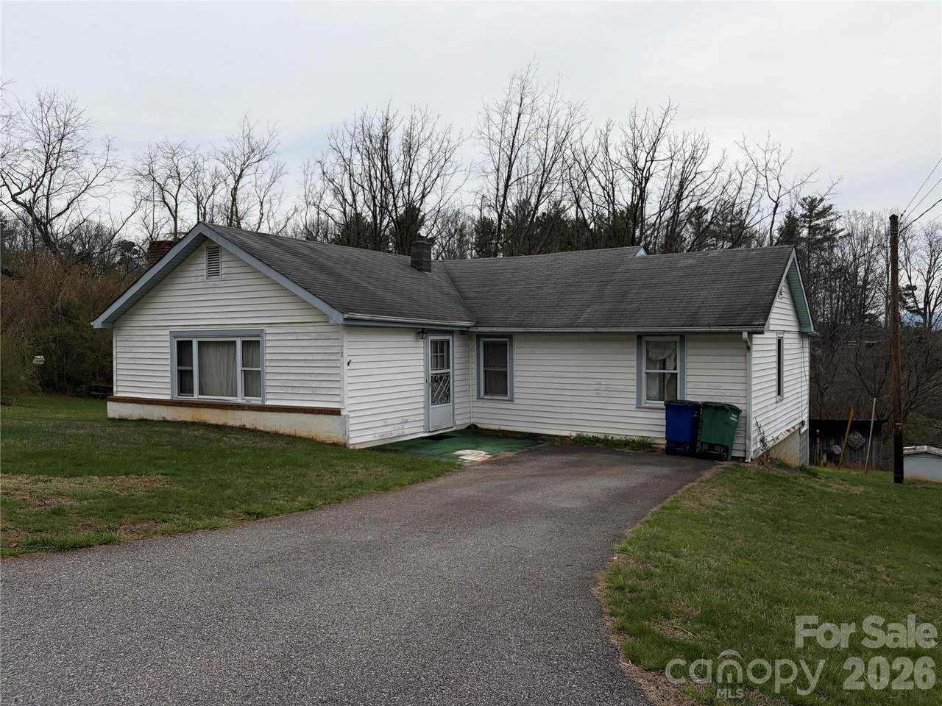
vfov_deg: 53.1
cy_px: 353
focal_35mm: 26
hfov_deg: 67.3
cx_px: 471
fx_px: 708
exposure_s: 1/7813
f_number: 1.6
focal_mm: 5.96
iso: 50
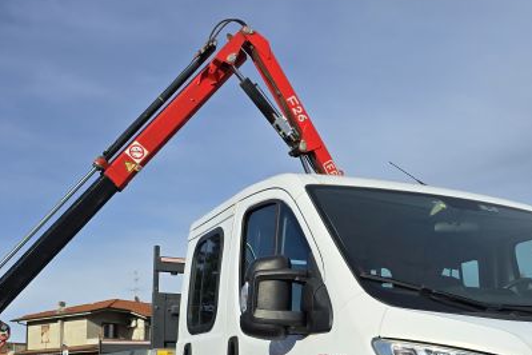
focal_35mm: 48
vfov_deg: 27.1
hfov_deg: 40.5
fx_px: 709
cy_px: 316
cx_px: 360
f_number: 1.7
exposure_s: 1/1087
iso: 12
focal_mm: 6.3
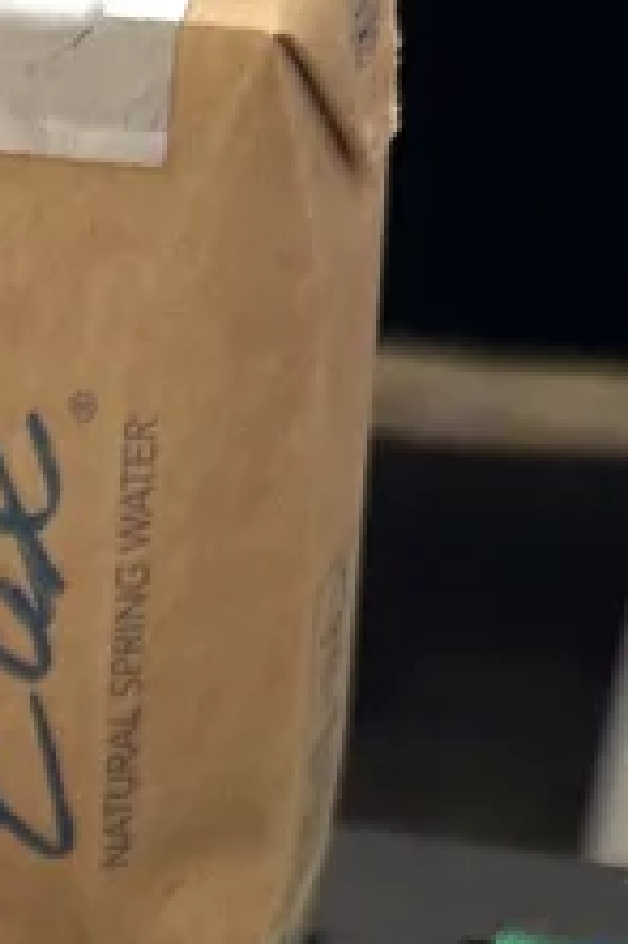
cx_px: -619
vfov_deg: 10.5
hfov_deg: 8.0
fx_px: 4272
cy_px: 2422
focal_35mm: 163
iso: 160
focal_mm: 6.86
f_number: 1.78
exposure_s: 1/100
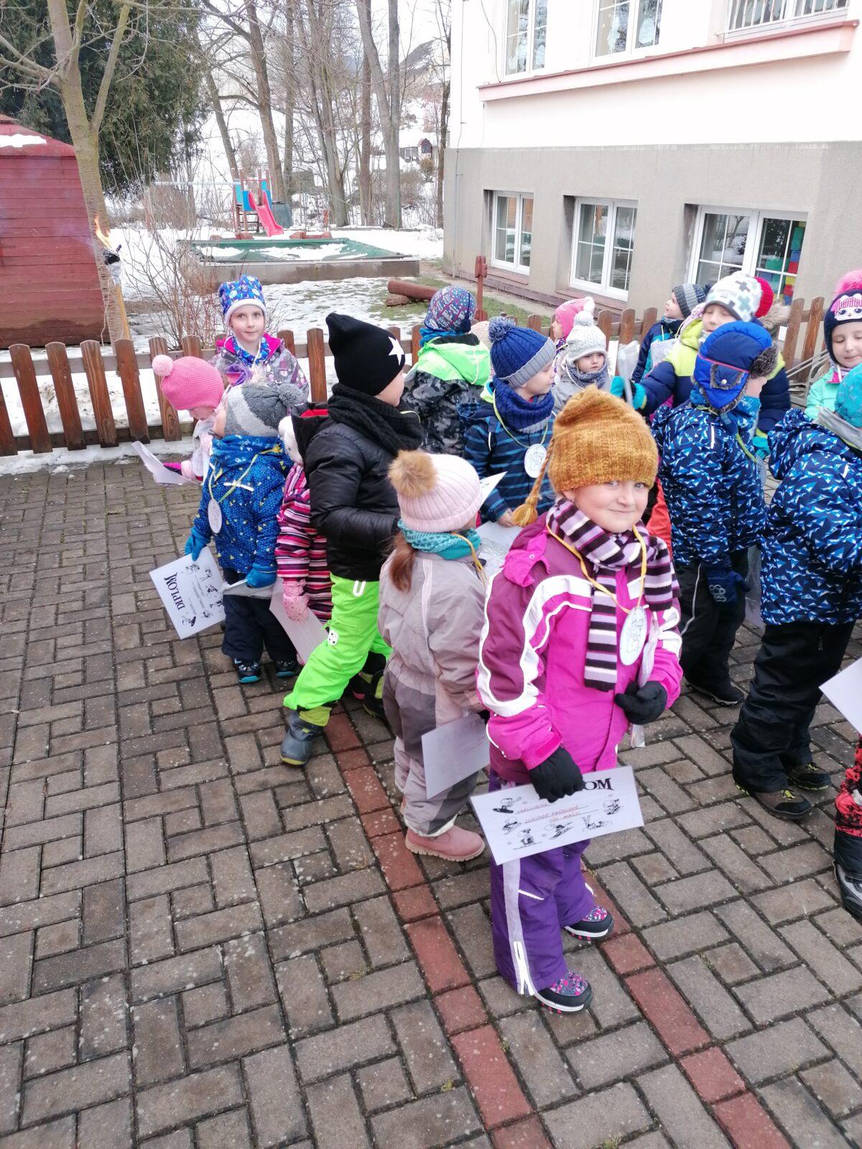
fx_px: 896
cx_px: 431
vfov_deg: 65.3
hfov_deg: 51.4
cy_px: 574
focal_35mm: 27
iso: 64
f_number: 1.8
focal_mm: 4.75
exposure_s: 1/100
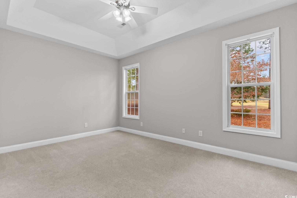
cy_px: 99
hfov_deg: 96.7
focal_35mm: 16
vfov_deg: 73.7
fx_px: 132
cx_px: 148
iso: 100
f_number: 4.8
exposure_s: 1/20
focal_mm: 11
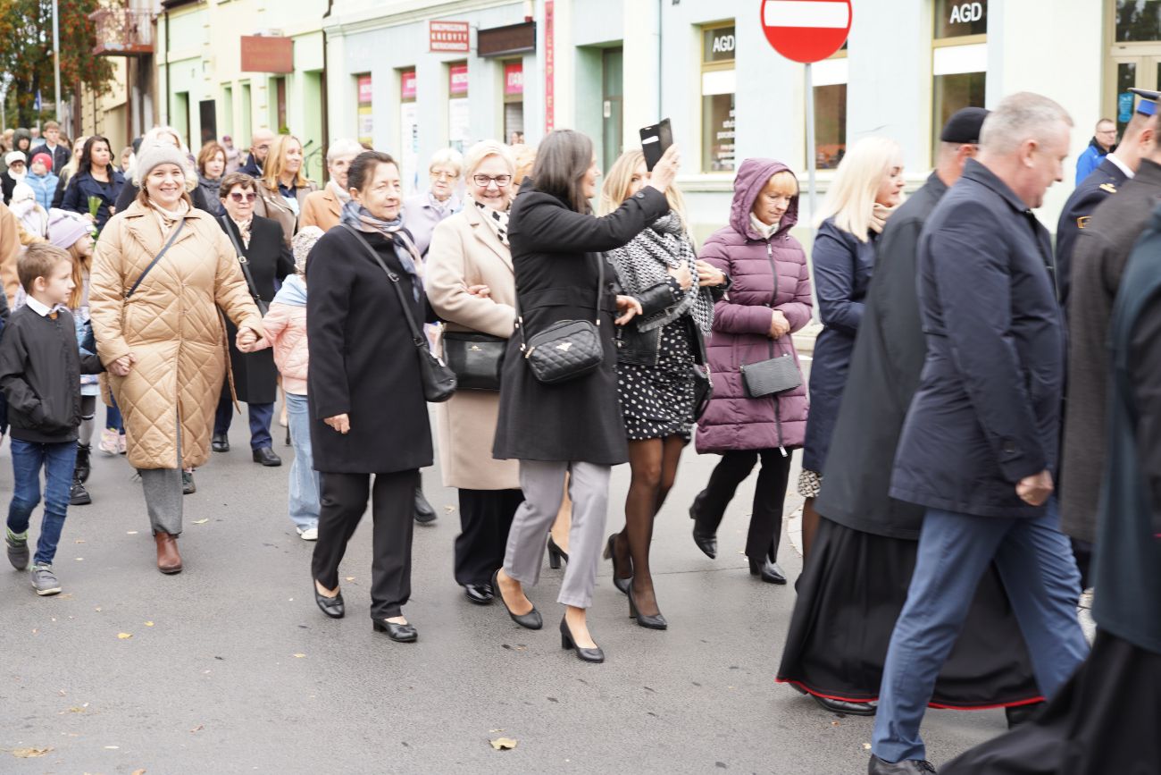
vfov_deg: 24.2
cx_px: 580
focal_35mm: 56
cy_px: 388
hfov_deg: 35.6
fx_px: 1806
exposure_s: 1/100
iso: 200
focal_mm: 56
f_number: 4
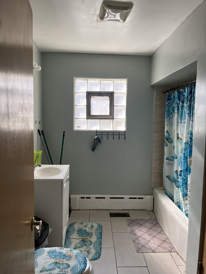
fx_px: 206
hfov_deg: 53.1
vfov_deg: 67.3
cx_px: 103
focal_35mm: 26
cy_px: 137
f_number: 1.6
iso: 125
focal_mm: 5.1
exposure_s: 1/121
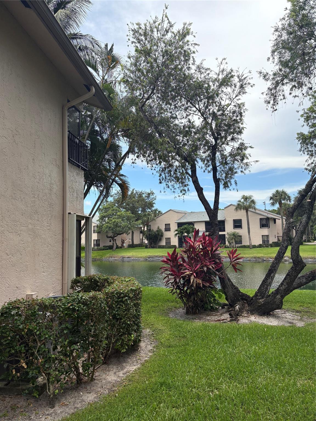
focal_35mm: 26
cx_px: 158
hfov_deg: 53.1
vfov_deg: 67.3
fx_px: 316
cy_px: 210
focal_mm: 5.96
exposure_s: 1/2538
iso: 64
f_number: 1.6
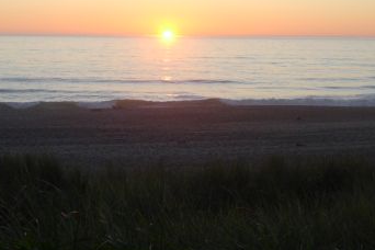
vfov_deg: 18.3
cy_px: 49
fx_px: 771
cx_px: 184
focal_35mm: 74
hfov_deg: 27.3
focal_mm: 7.8
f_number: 2.8
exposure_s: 1/264
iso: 64
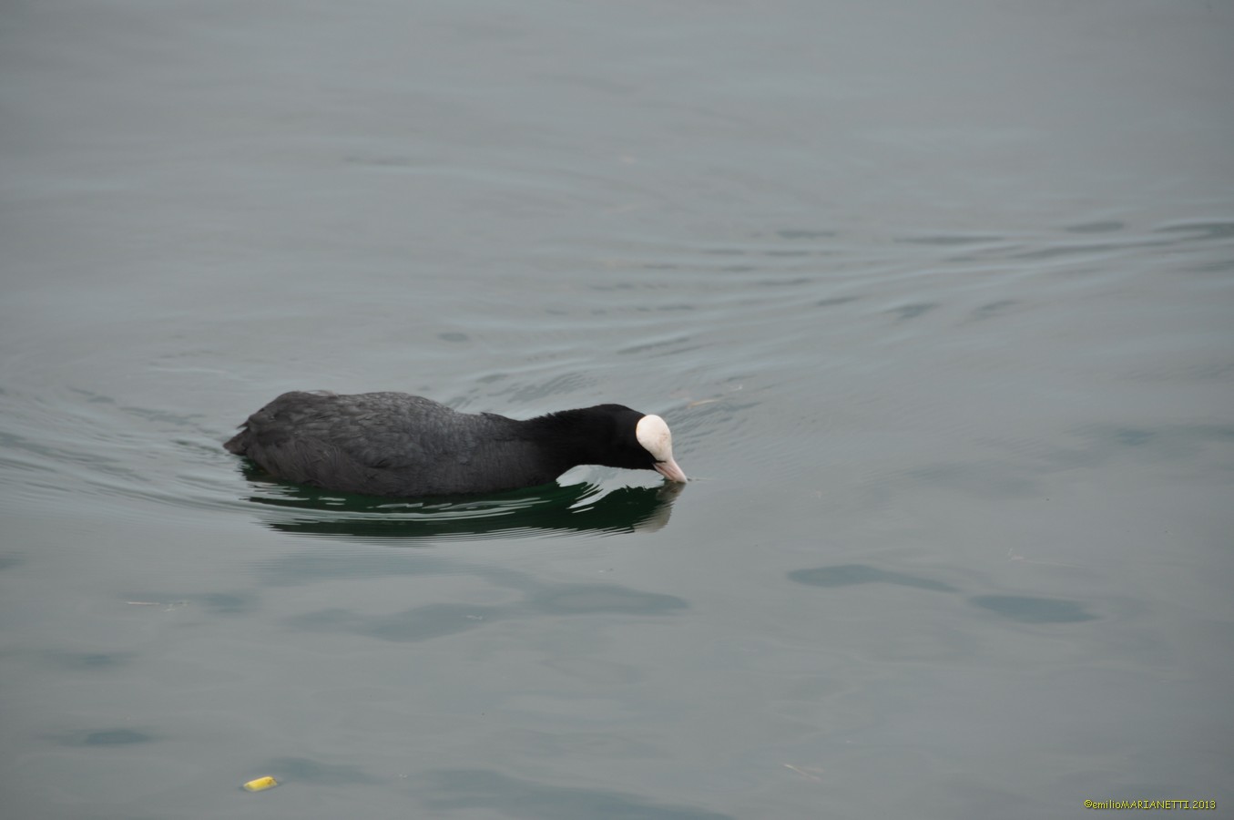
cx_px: 617
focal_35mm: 300
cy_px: 410
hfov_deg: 6.9
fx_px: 10271
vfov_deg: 4.6
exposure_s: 1/500
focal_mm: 200
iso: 200
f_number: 5.6
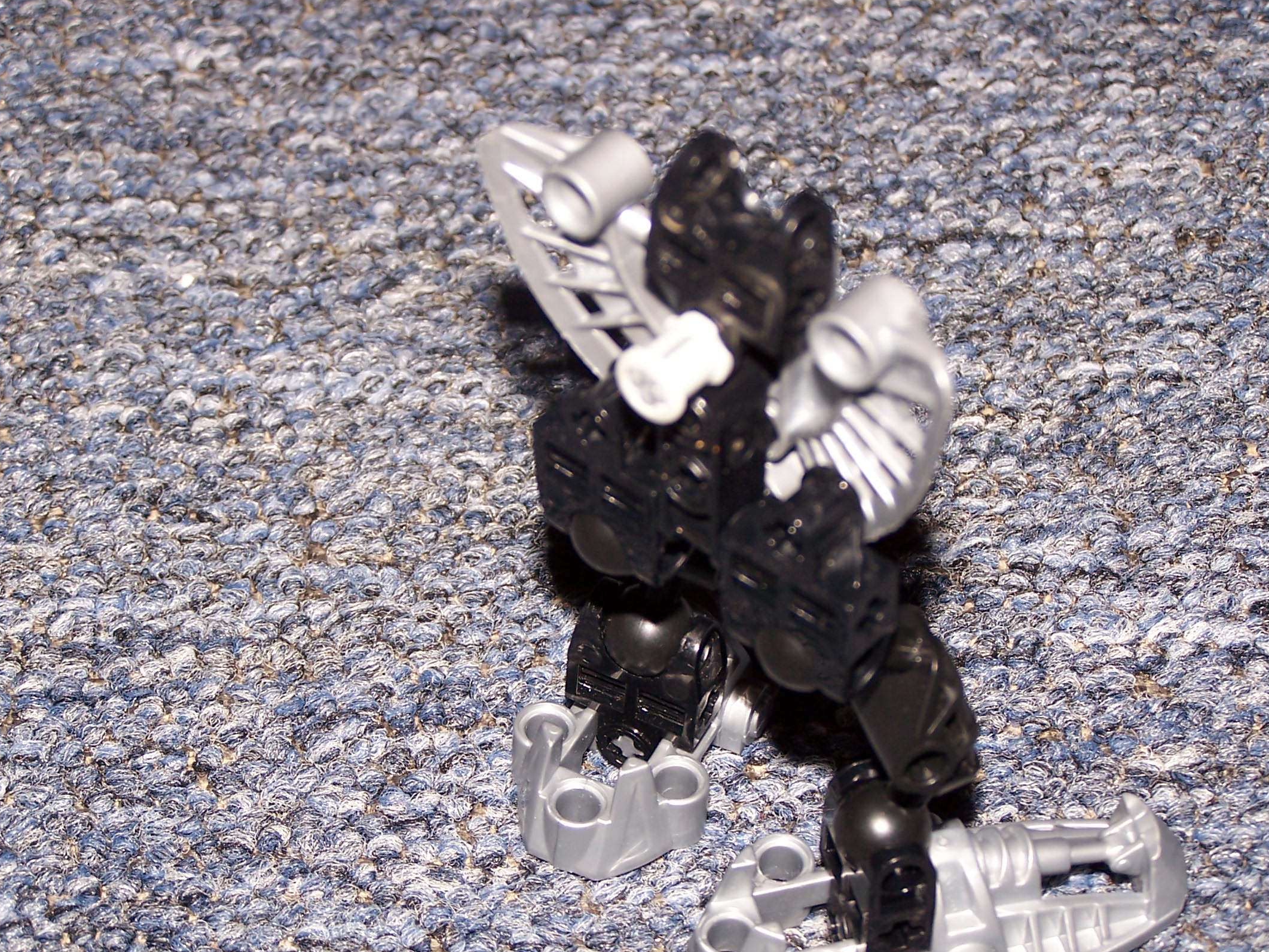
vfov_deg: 14.5
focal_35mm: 102
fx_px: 3739
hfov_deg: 19.3
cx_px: 651
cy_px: 515
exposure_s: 1/90
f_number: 3.2
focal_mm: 15.6
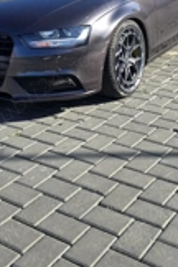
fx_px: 438
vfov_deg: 31.2
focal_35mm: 59
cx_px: 96
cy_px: -7
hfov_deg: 23.0
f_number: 1.7
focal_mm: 6.3
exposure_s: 1/286
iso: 12
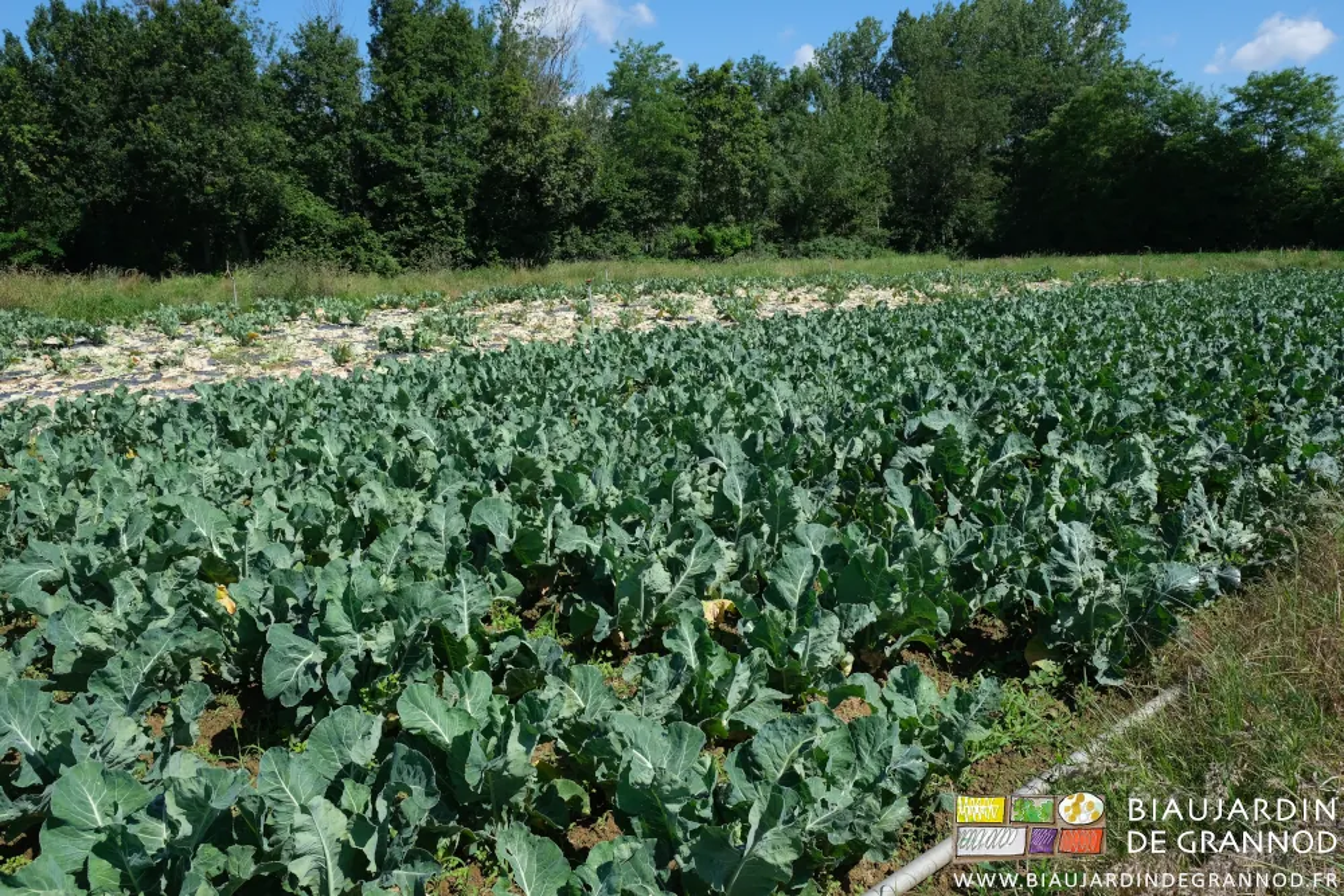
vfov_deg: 47.9
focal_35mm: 27
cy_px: 448
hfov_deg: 67.4
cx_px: 672
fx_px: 1008
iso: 160
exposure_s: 1/340
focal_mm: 18
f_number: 7.1
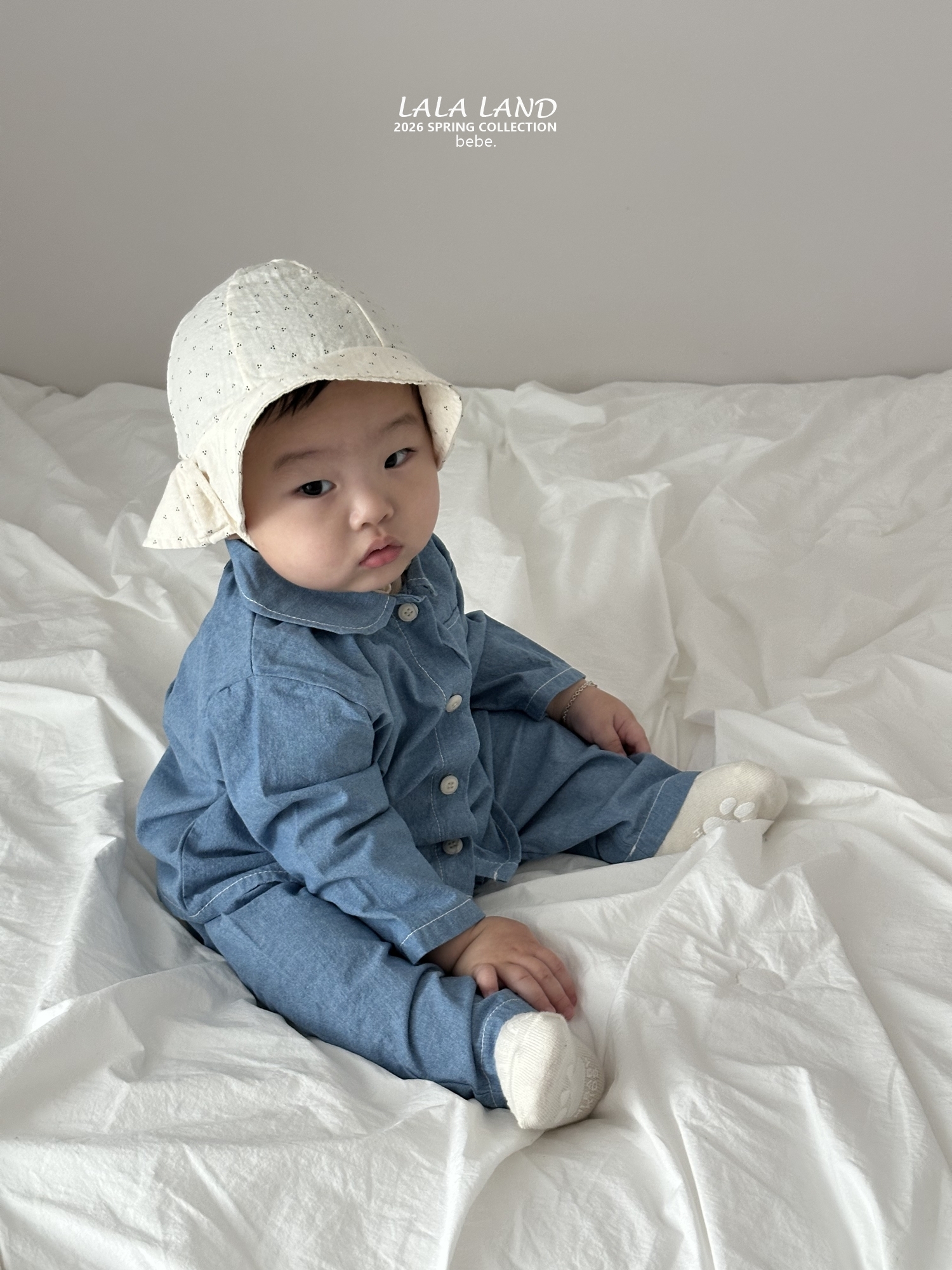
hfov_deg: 30.3
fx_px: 1760
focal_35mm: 48
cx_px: 476
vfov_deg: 39.7
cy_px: 635
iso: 160
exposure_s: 1/60
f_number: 1.78
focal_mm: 6.86
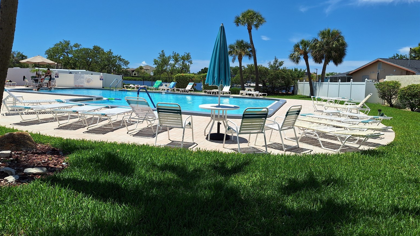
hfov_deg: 71.9
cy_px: 101
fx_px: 290
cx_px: 202
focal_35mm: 26
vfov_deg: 44.3
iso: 40
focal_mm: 5.54
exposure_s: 1/4505
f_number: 1.8
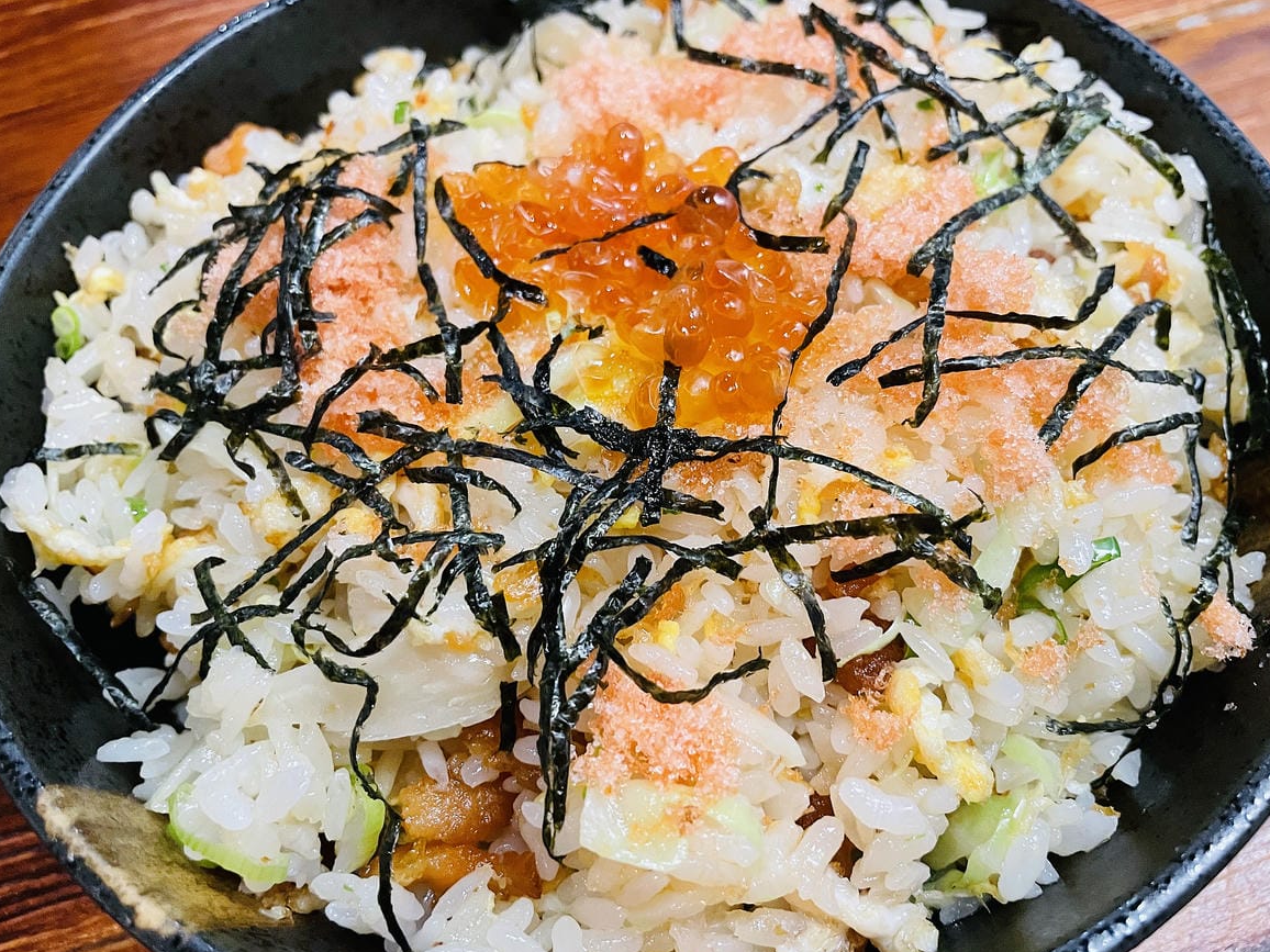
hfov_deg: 65.3
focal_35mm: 27
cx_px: 655
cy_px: 493
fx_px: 991
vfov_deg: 51.3
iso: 640
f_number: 1.6
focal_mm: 4.2
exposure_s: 1/30
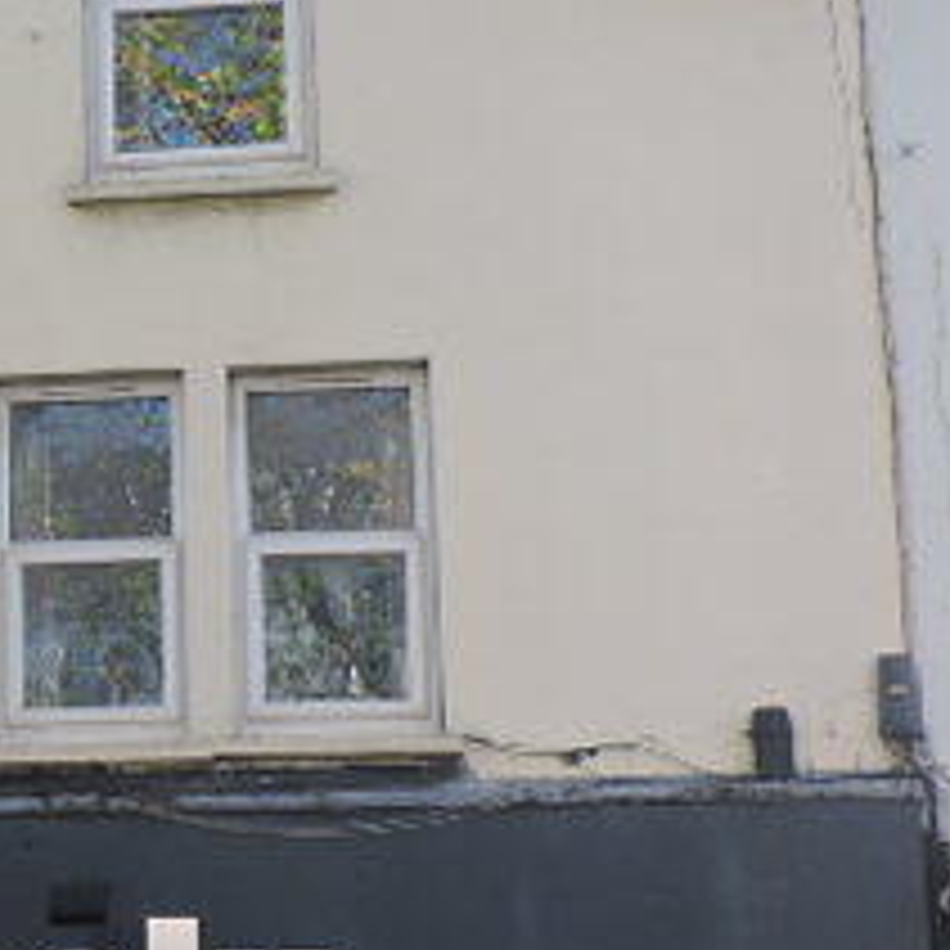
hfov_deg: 15.5
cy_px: 396
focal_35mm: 107
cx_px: -293
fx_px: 3322
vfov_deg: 16.3
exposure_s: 1/200
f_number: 3.3
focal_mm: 7.1
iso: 100
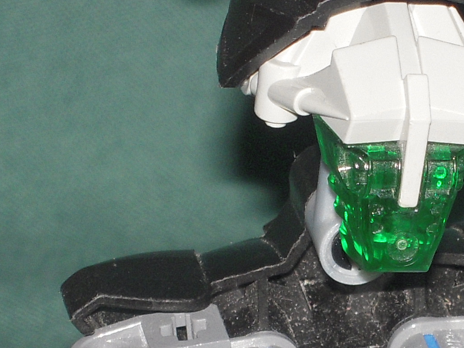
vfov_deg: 3.7
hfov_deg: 5.0
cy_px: 490
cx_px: 311
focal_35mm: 396
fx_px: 5308
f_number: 5.8
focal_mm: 20
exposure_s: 1/100
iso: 160
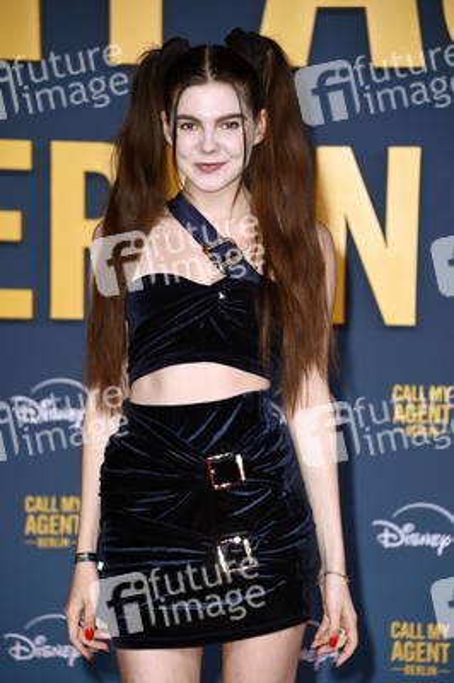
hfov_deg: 9.1
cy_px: 342
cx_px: 227
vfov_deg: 13.7
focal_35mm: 150
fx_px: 2842
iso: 800
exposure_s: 1/250
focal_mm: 150
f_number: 5.6
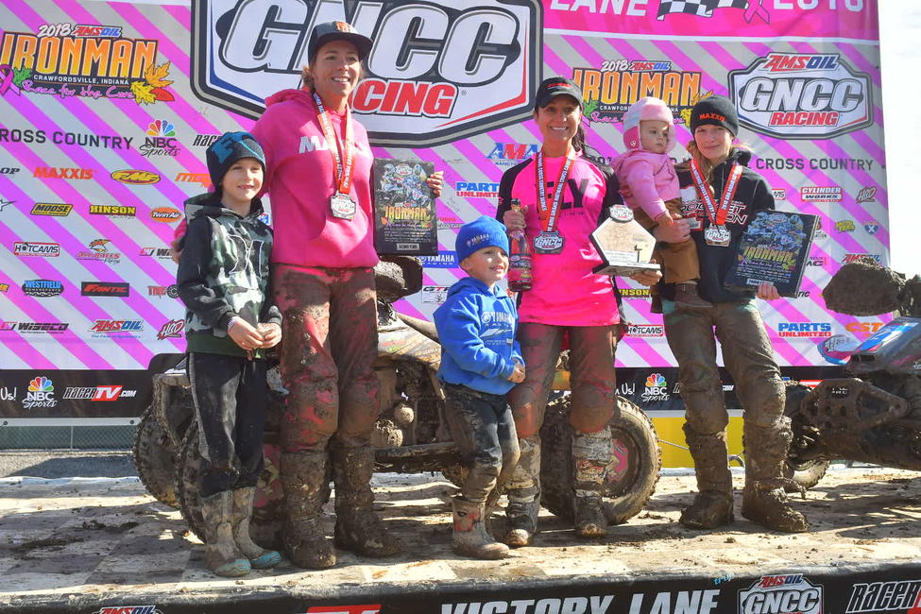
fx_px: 921
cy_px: 307
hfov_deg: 53.1
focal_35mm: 36
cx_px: 460
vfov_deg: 36.9
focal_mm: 24
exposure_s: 1/500
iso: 160
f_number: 5.6
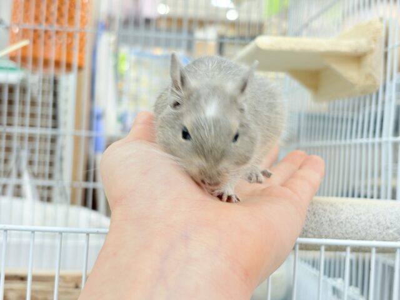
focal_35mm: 52
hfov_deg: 36.8
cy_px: 150
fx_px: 601
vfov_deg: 28.0
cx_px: 200
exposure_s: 1/50
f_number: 1.6
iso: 50
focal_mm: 5.96
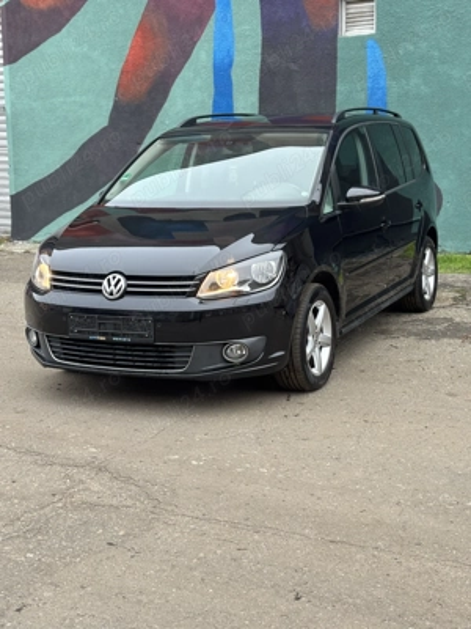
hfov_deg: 28.0
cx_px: 236
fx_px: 943
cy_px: 314
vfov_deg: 36.8
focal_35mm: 52
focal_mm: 5.96
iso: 40
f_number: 1.6
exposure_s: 1/50
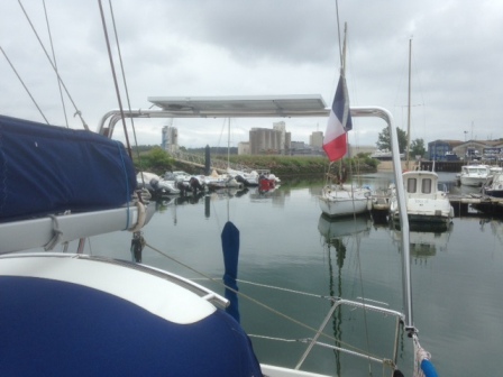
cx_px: 252
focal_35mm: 33
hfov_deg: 55.4
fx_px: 480
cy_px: 188
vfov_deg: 42.9
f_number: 2.4
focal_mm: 4.12
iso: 50
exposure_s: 1/1130
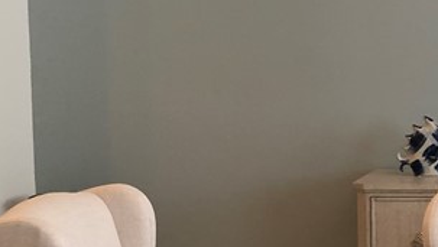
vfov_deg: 11.8
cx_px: 681
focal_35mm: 103
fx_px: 1197
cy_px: 159
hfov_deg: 18.2
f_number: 1.8
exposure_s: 1/30
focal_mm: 3.99
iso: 32
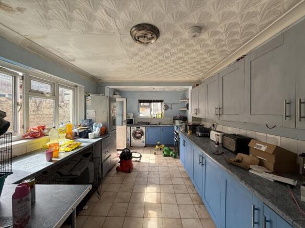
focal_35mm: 14
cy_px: 114
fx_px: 123
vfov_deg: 85.7
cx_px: 152
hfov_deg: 102.1
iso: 50
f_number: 2.2
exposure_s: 1/176
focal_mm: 2.22
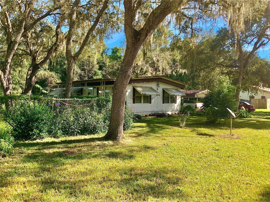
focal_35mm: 29
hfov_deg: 61.7
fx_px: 226
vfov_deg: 48.2
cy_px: 101
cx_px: 135
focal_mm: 3
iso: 16
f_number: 1.8
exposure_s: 1/432
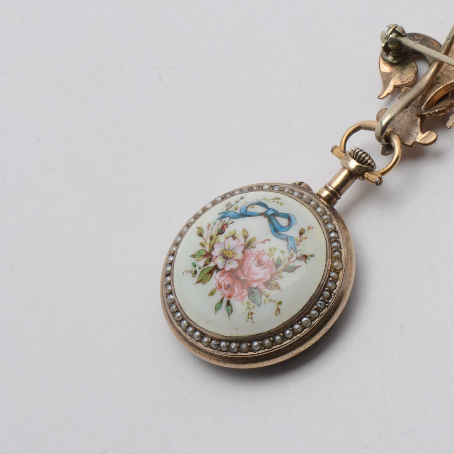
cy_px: 203
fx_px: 2696
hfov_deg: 9.6
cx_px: 349
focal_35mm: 182
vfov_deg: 9.6
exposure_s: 1/125
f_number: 18
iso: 200
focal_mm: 85
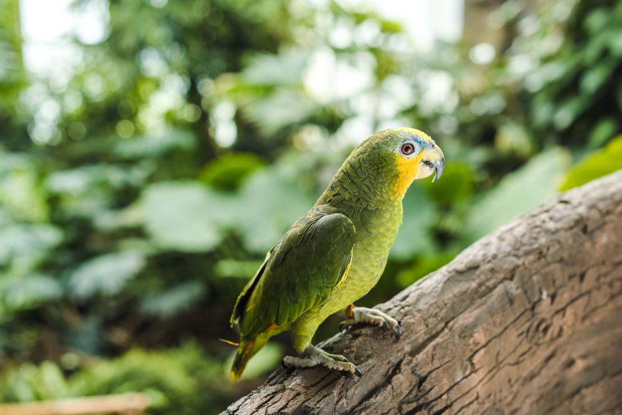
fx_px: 864
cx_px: 311
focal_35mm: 50
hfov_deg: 39.6
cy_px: 208
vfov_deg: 27.0
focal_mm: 50
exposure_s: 1/160
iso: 320
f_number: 3.5
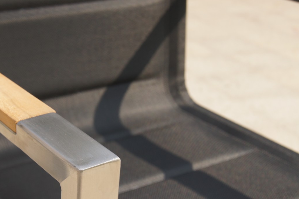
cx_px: 87
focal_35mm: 70
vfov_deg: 19.3
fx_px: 581
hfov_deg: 28.6
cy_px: 152
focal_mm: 30
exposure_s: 1/160
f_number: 8
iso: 100
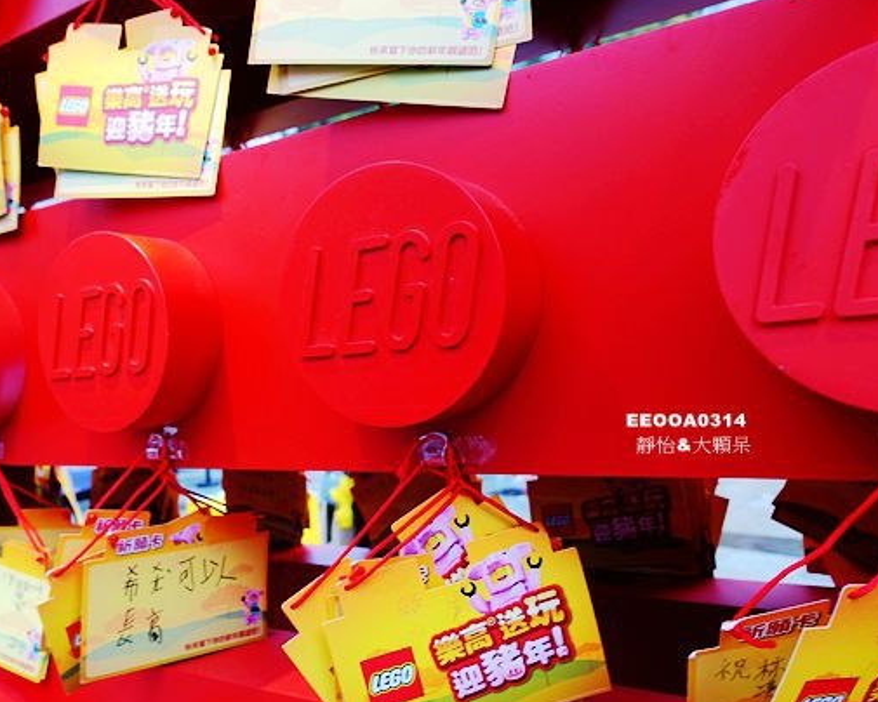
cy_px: 364
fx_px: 754
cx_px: 353
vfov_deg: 50.0
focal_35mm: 29
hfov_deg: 60.0
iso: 125
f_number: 2.8
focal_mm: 8.8
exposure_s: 1/40
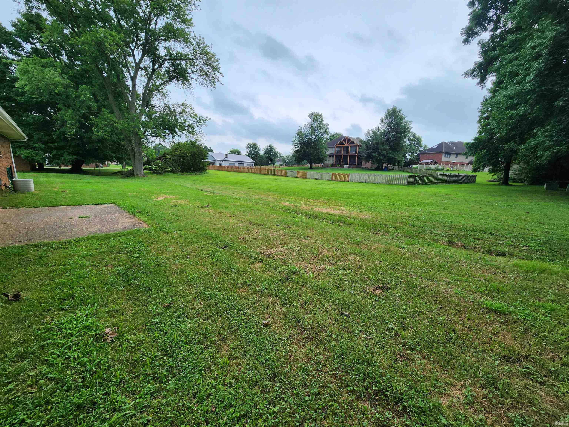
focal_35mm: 13
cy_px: 214
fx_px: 214
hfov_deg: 106.2
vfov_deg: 89.9
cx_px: 284
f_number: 2.2
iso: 50
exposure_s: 1/1304
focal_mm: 2.2
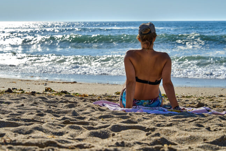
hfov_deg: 22.1
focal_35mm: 92
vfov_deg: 14.8
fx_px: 577
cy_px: 59
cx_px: 104
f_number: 9
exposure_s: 1/2000
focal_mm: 70
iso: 640
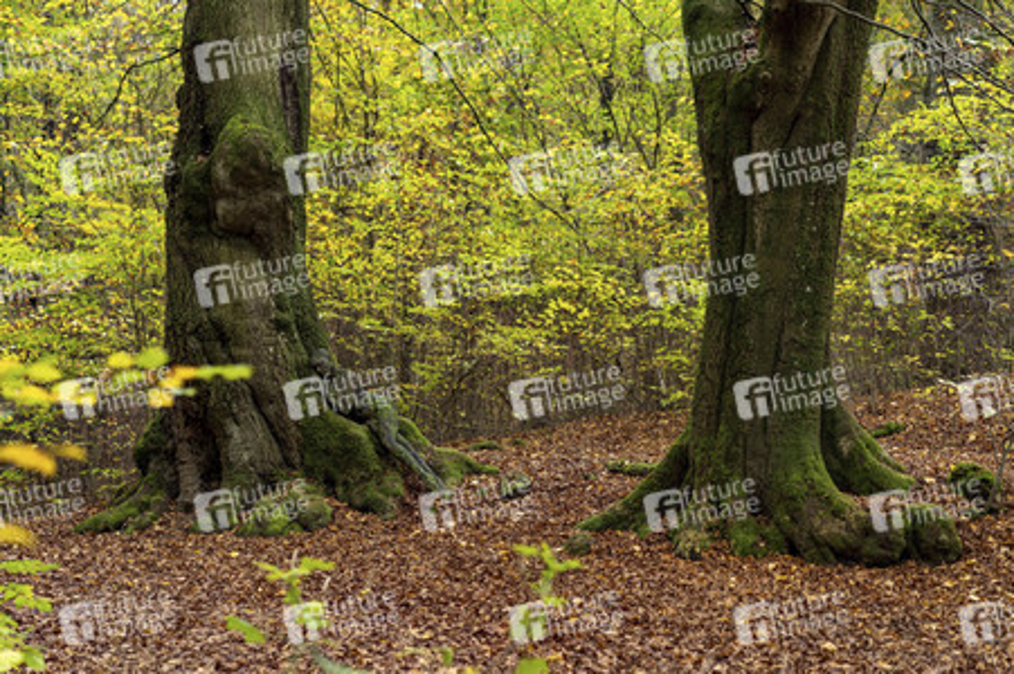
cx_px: 507
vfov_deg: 24.6
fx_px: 1548
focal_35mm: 55
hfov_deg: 36.3
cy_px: 337
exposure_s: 1/200
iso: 250
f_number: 2.8
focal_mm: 55
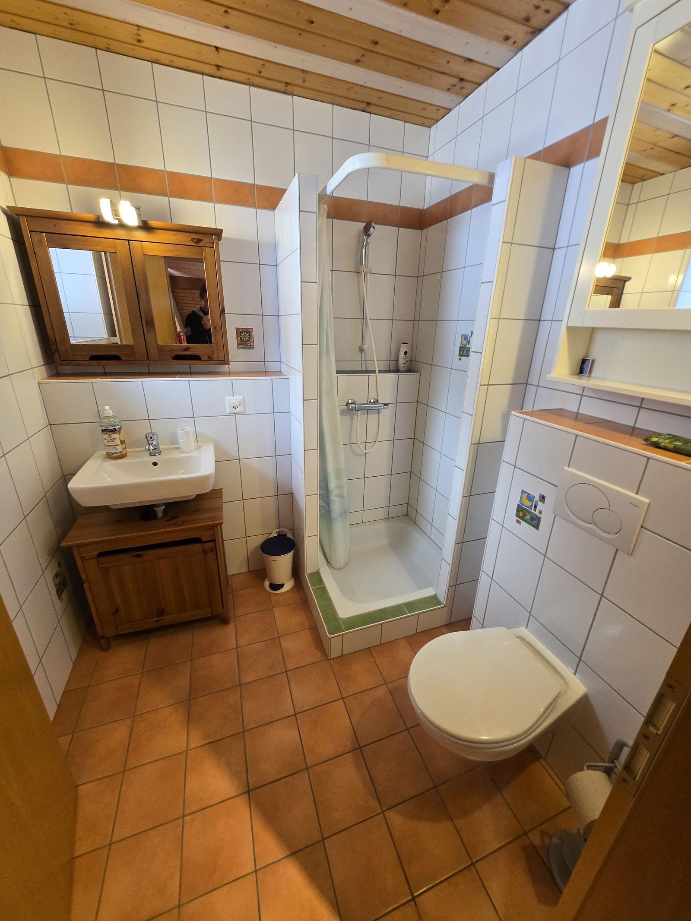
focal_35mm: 13
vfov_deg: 106.2
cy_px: 460
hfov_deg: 89.9
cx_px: 346
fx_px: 346
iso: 125
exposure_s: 1/50
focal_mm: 1.7
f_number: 2.2
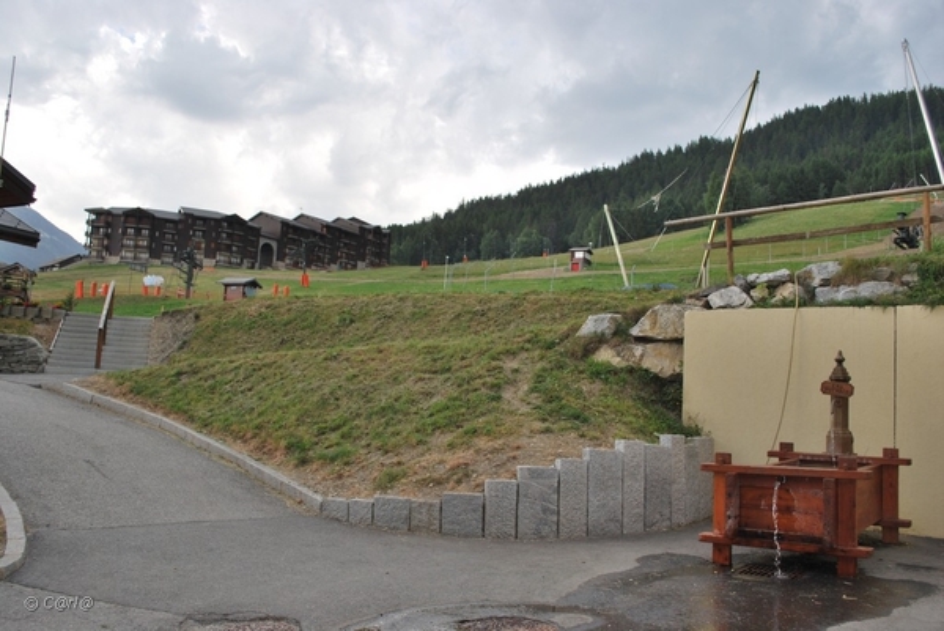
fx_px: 866
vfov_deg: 40.0
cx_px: 472
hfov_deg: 57.2
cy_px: 316
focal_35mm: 33
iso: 100
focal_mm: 22
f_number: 5.6
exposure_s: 1/200
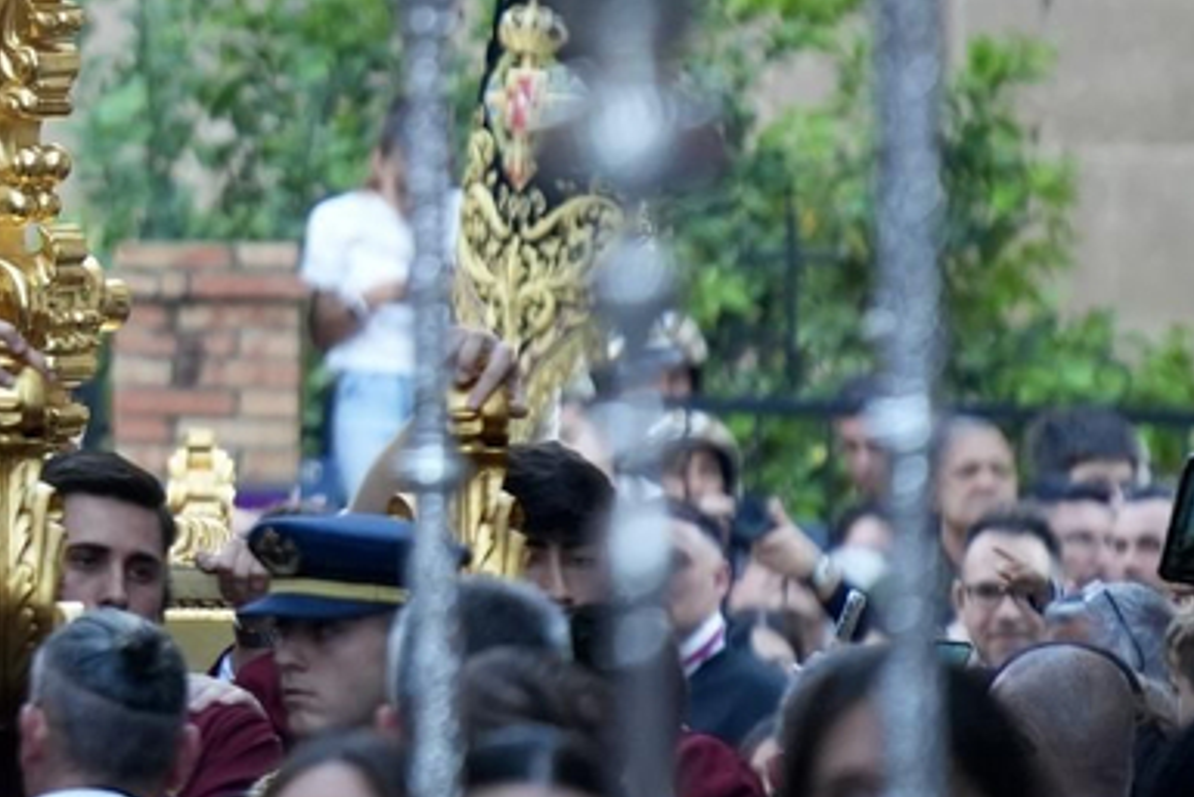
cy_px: -733
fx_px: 27272
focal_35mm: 822
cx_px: -980
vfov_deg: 1.7
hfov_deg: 2.5
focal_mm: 198
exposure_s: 1/250
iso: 1000
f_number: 2.8
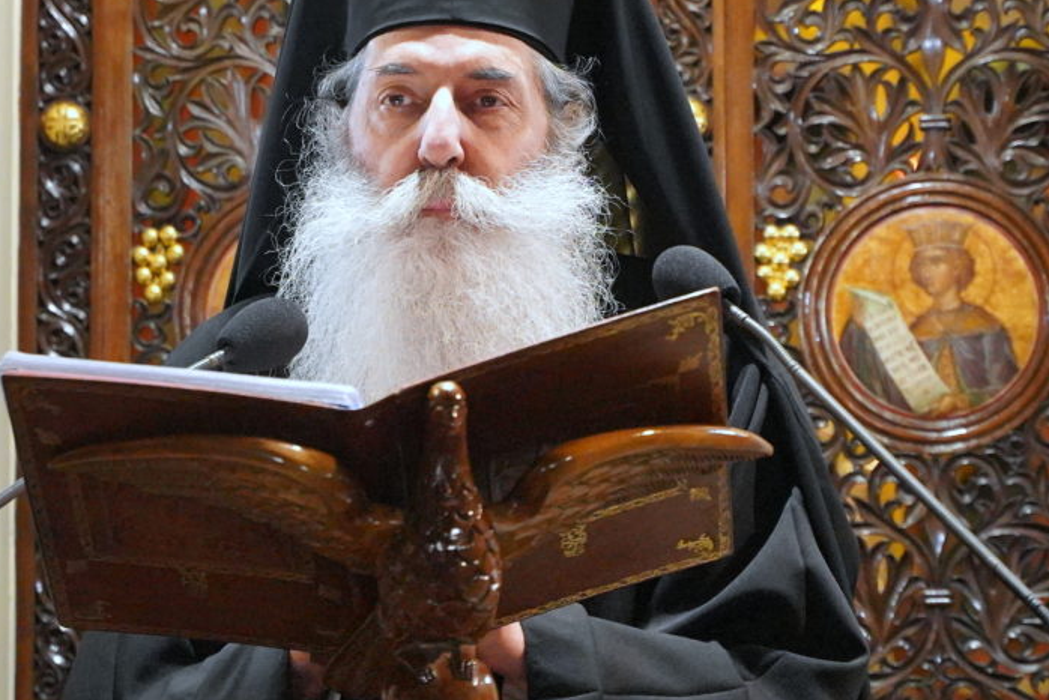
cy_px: 265
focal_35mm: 110
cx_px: 425
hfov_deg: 18.6
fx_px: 3206
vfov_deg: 12.5
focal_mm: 75
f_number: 3.5
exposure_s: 1/250
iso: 5000
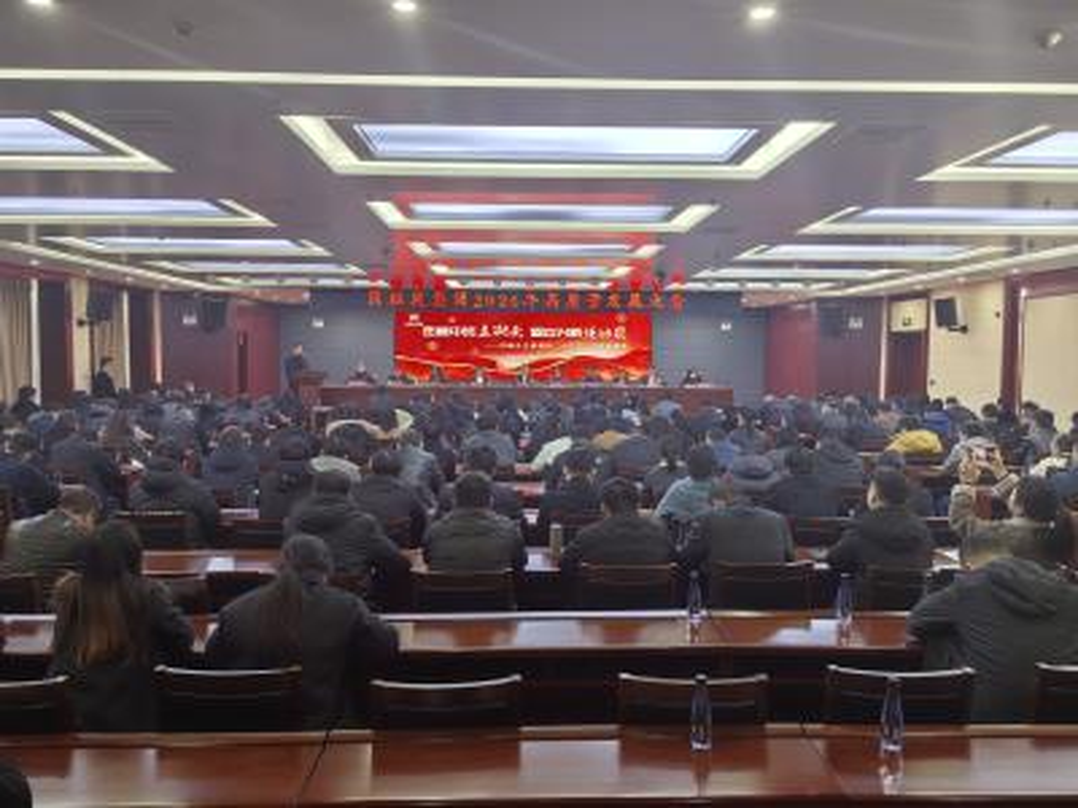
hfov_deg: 65.3
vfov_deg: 51.4
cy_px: 404
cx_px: 539
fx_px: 841
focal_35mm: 27
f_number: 2
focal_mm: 5.72
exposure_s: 1/50
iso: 80
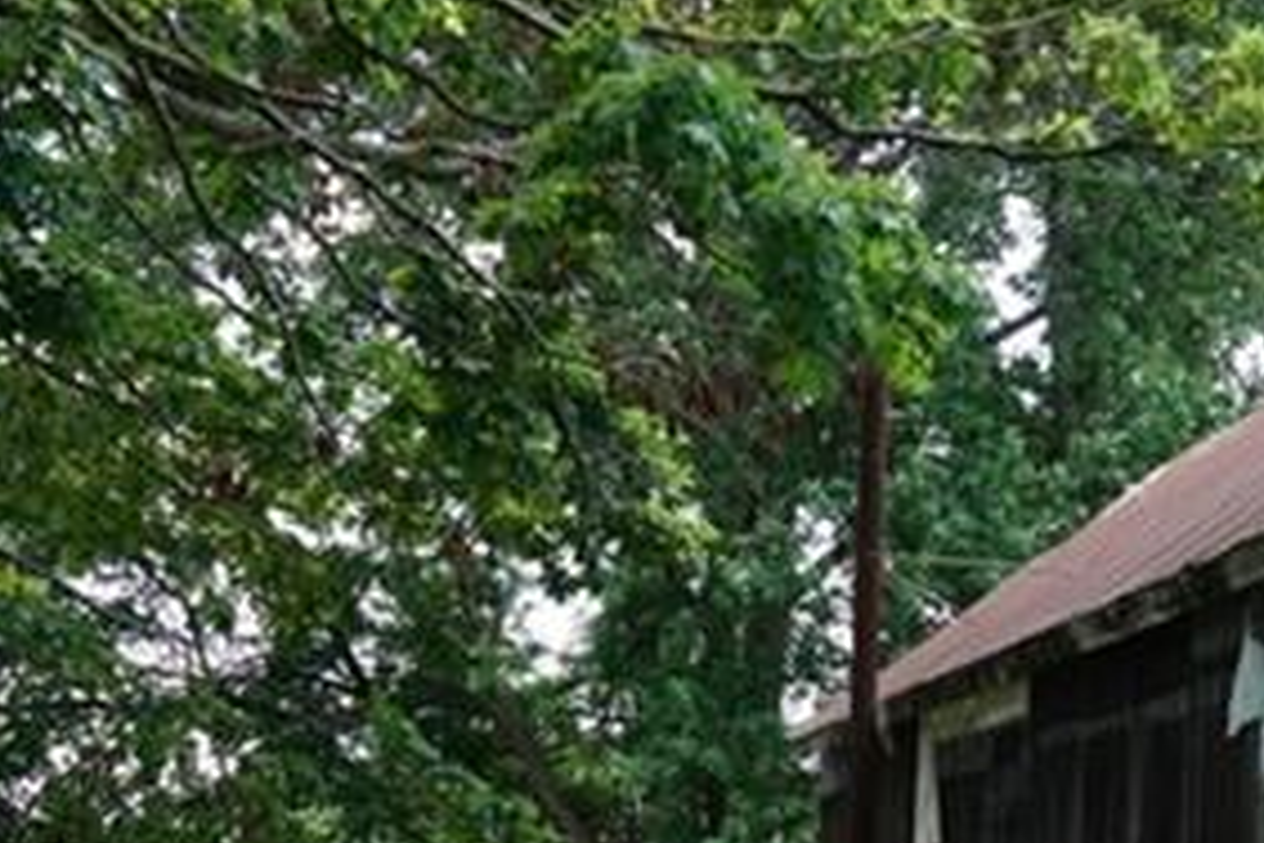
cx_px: 856
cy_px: 1298
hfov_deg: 23.3
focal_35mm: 87
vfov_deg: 14.5
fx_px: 3054
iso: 100
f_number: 2.8
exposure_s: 1/200
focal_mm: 8.8
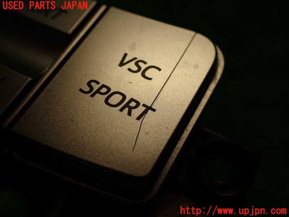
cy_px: 108
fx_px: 267
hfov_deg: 56.8
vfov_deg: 44.2
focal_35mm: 32
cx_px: 144
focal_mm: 5.79
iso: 100
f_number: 2.4
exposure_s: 1/100
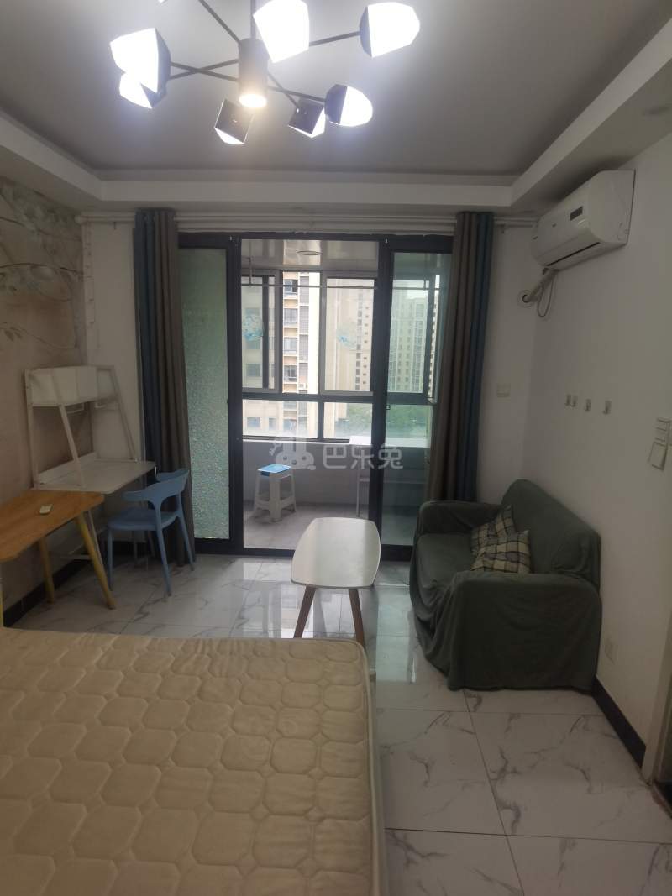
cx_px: 336
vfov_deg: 87.8
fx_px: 466
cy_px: 448
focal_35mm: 18
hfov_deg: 71.6
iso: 160
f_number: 1.8
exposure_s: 1/100
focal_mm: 4.4
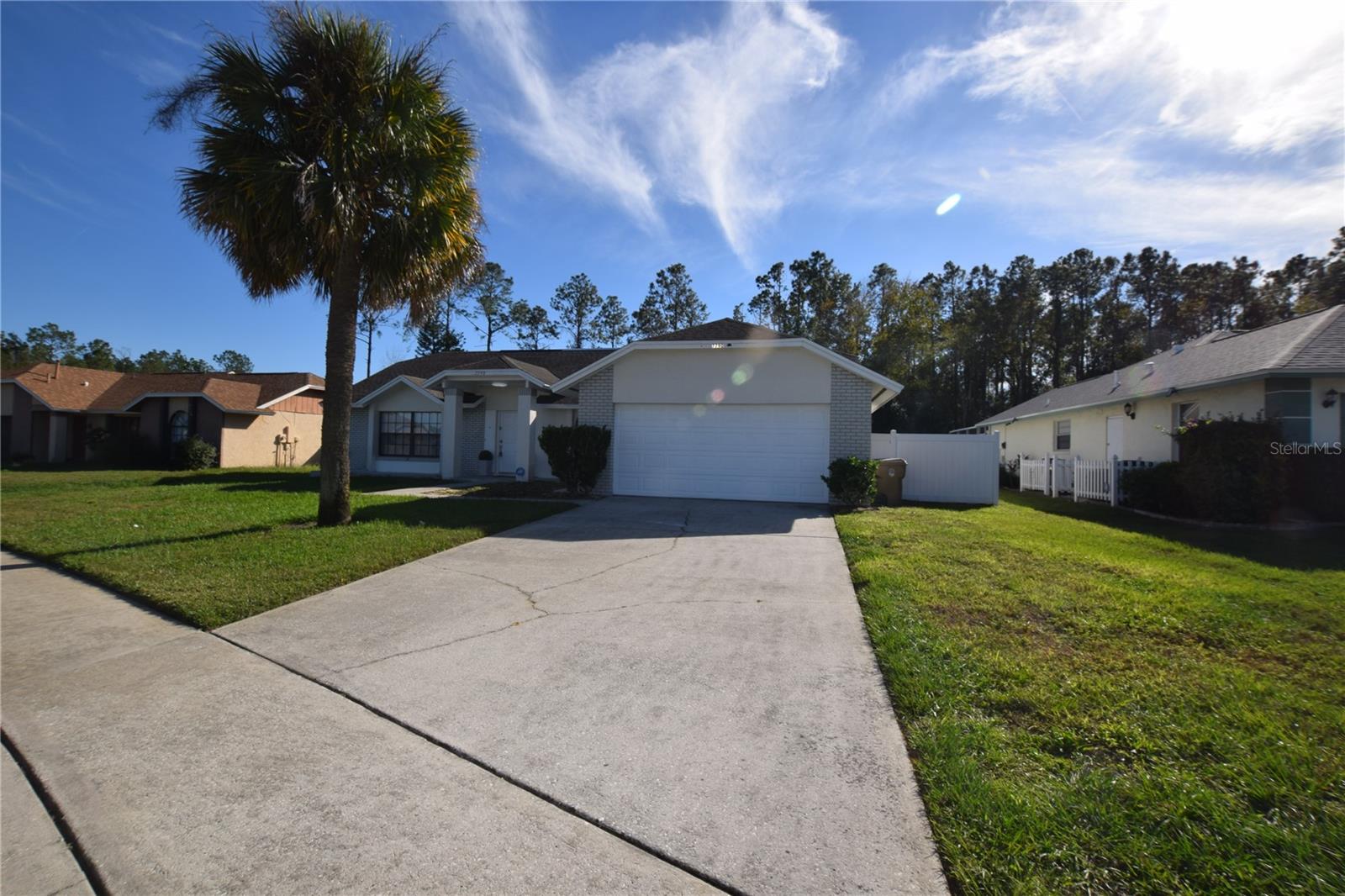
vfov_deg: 77.3
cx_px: 672
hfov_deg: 100.4
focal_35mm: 15
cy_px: 448
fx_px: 560
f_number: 11
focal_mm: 10
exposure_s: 1/200
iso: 100
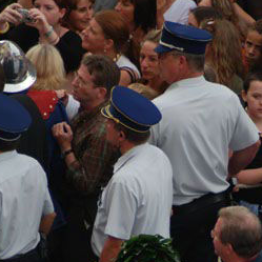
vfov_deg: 3.5
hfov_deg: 3.5
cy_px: 376
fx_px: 4282
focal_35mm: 500
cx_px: 235
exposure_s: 1/250
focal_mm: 122
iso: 100
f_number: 4.2
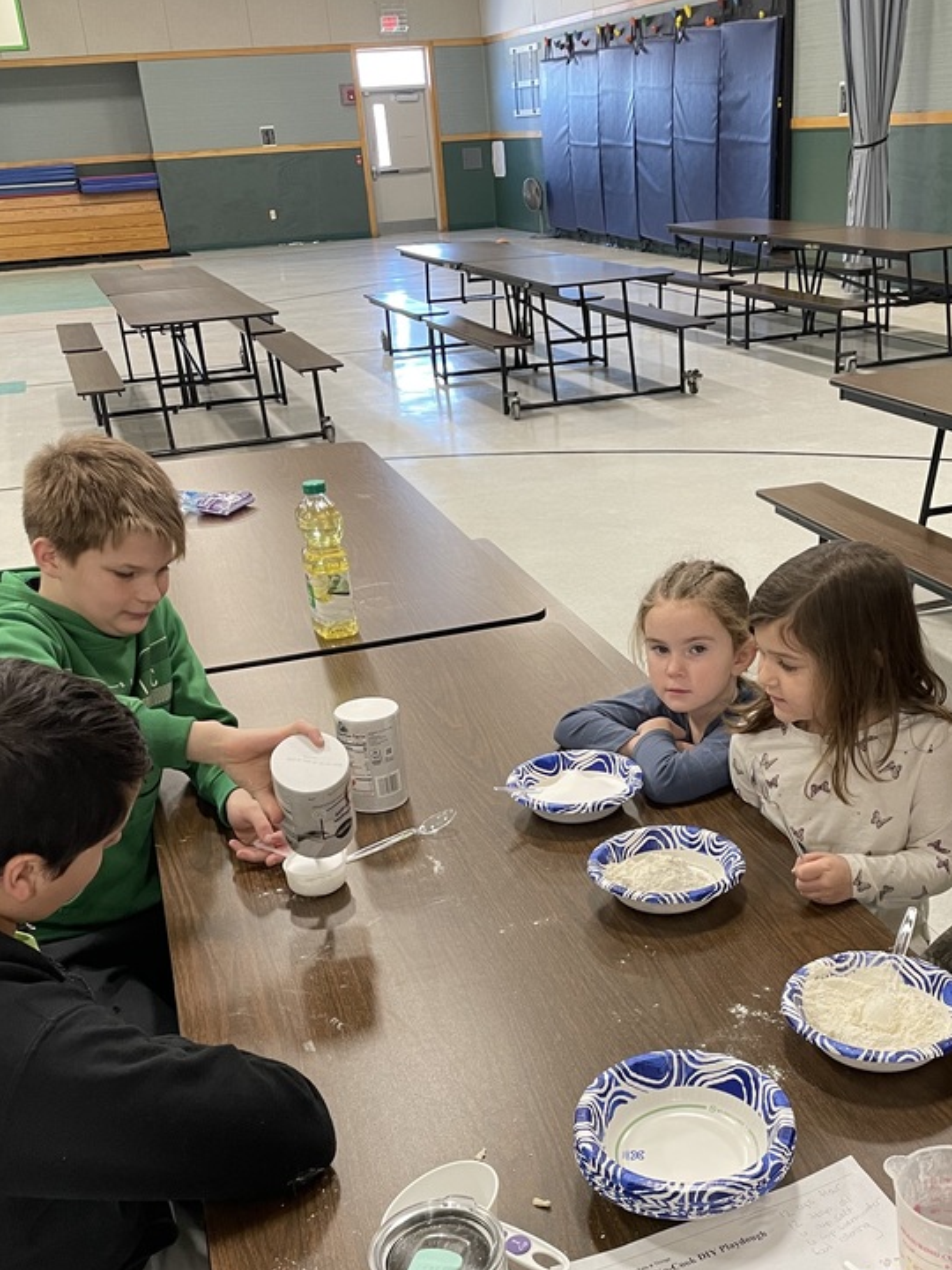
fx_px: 1357
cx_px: 576
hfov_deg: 38.5
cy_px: 808
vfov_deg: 49.6
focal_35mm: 37
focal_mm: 4.2
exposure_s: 1/60
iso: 200
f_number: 1.6
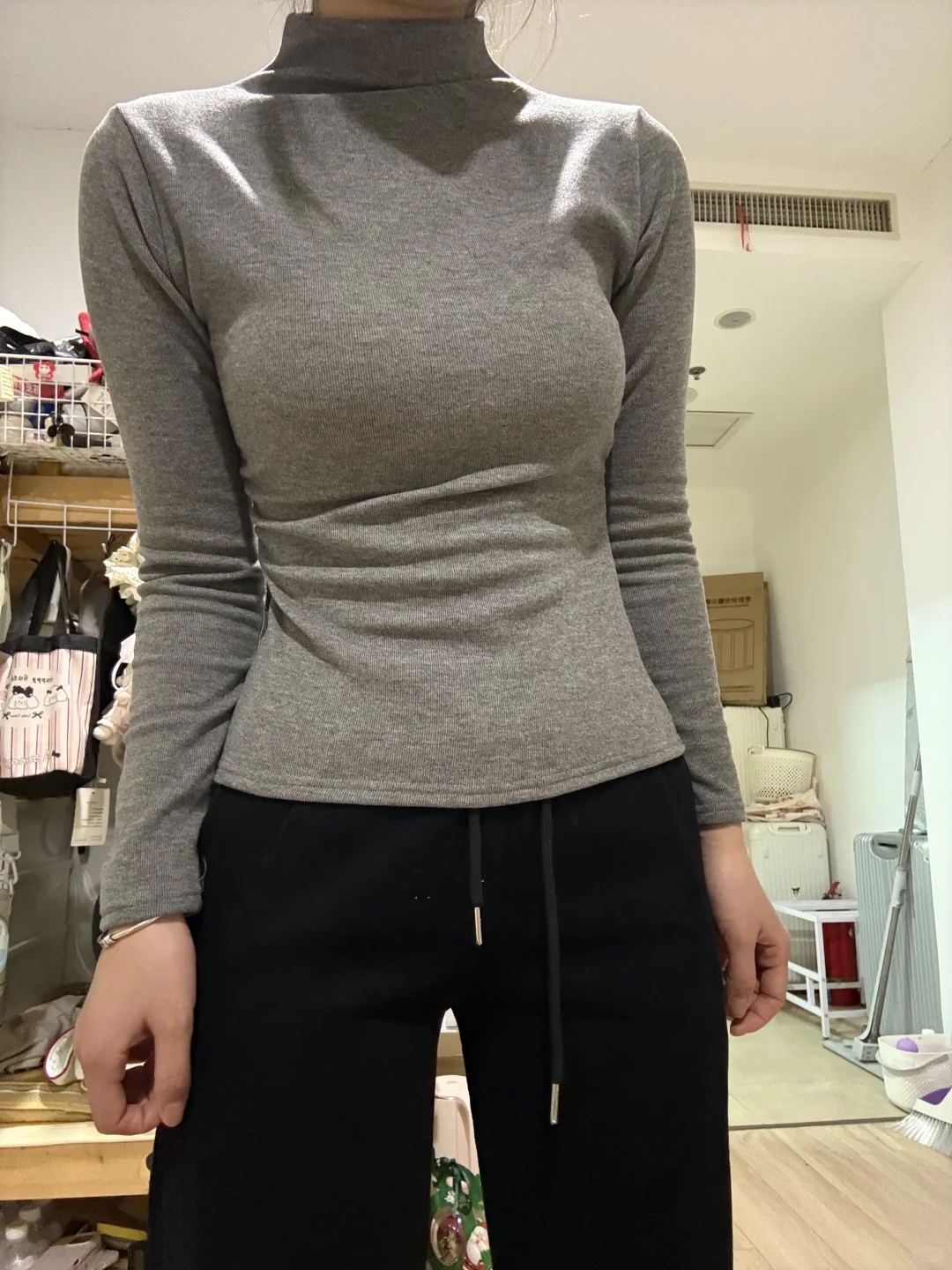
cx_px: 476
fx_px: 843
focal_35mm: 23
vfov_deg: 73.9
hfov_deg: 58.9
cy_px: 635
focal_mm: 2.69
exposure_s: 1/24
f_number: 1.9
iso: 640
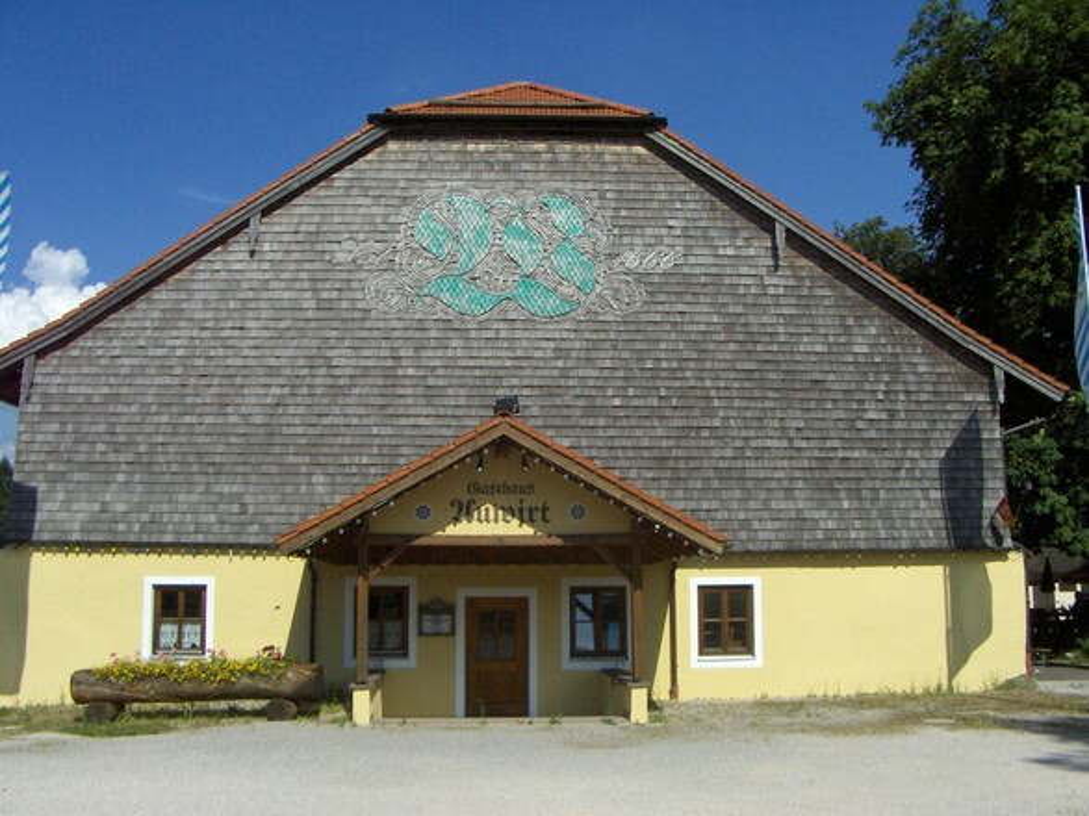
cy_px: 408
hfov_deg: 52.6
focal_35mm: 35
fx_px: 1101
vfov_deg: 40.7
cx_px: 544
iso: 100
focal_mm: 5.8
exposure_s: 1/1923
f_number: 4.3
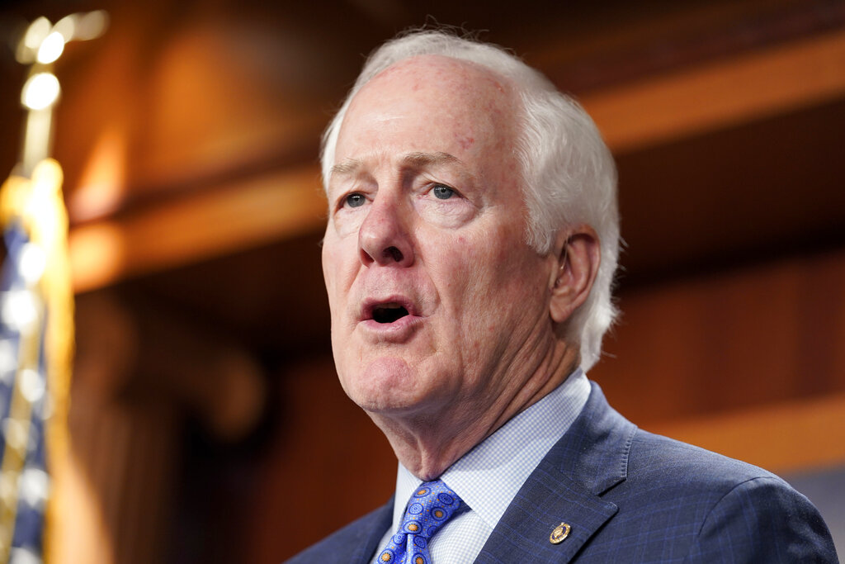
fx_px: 3286
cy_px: 282
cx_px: 422
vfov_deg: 9.8
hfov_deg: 14.7
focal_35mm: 140
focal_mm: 140
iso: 1600
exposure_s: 1/250
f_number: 3.2
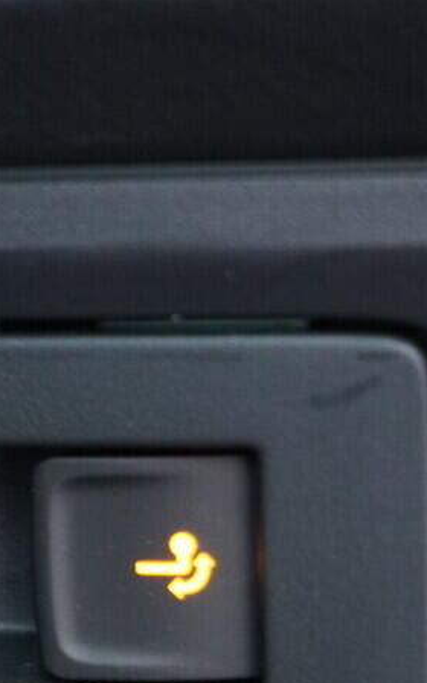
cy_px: 558
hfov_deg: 11.1
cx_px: 113
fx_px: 2197
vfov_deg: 17.5
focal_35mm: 118
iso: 1000
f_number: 2.8
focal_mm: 24
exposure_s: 1/40
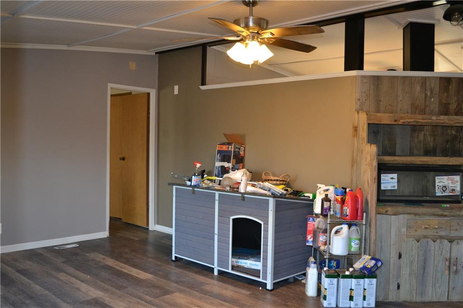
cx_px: 232
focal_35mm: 33
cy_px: 154
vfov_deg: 39.9
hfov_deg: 57.2
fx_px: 424
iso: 1000
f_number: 4
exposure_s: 1/60
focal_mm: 22
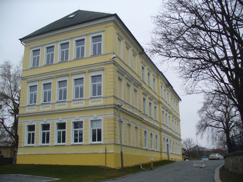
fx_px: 260
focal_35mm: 37
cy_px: 91
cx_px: 122
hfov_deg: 50.1
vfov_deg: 38.7
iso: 80
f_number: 2.8
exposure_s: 1/320
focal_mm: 6.1
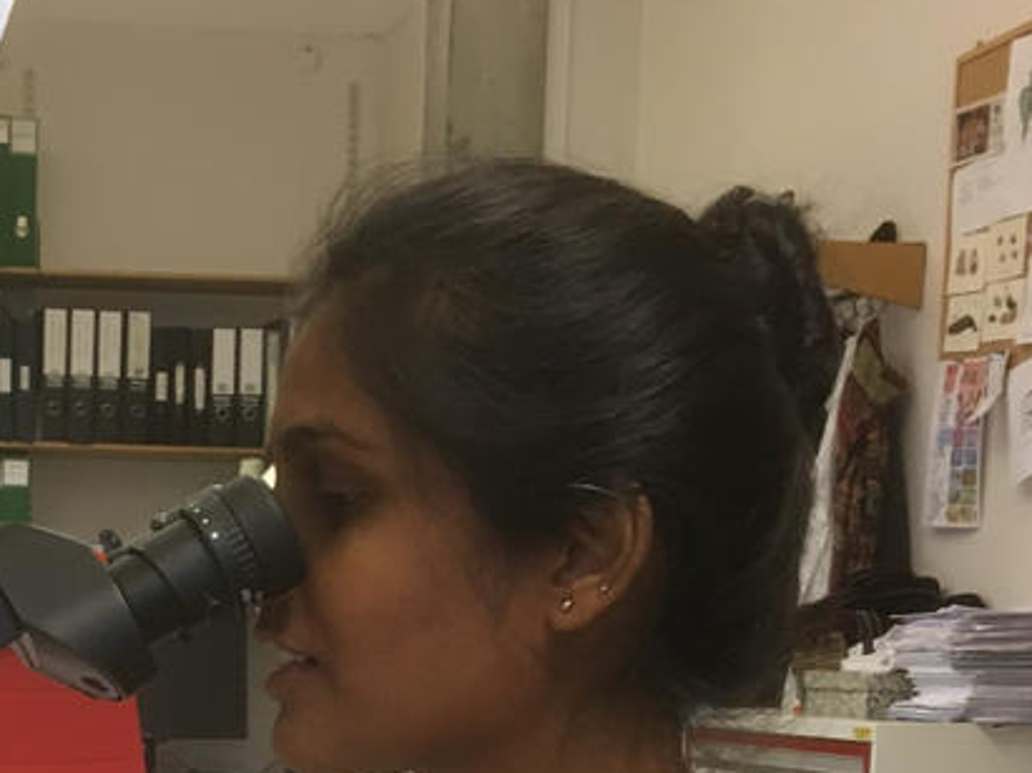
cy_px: 1050
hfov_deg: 21.7
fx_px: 2653
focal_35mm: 89
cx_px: 188
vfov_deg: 15.6
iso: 100
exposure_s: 1/33
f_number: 2.2
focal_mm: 4.15
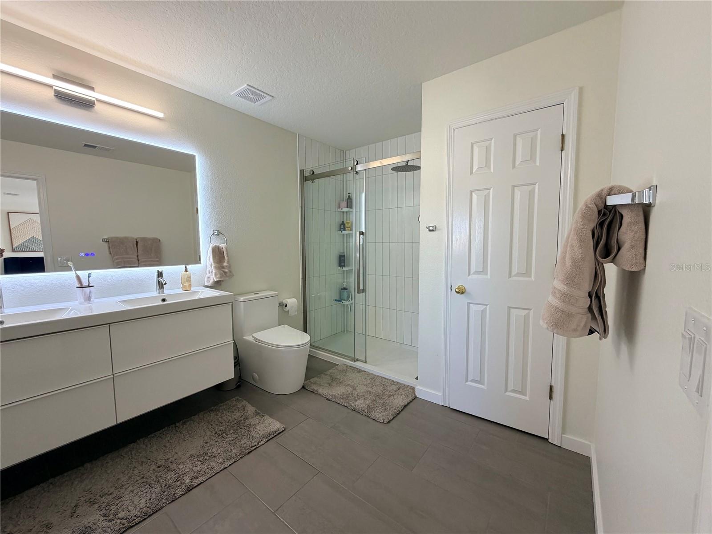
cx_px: 356
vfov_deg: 85.7
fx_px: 288
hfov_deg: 102.1
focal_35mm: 14
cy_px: 267
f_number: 2.2
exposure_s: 1/120
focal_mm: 2.22
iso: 160
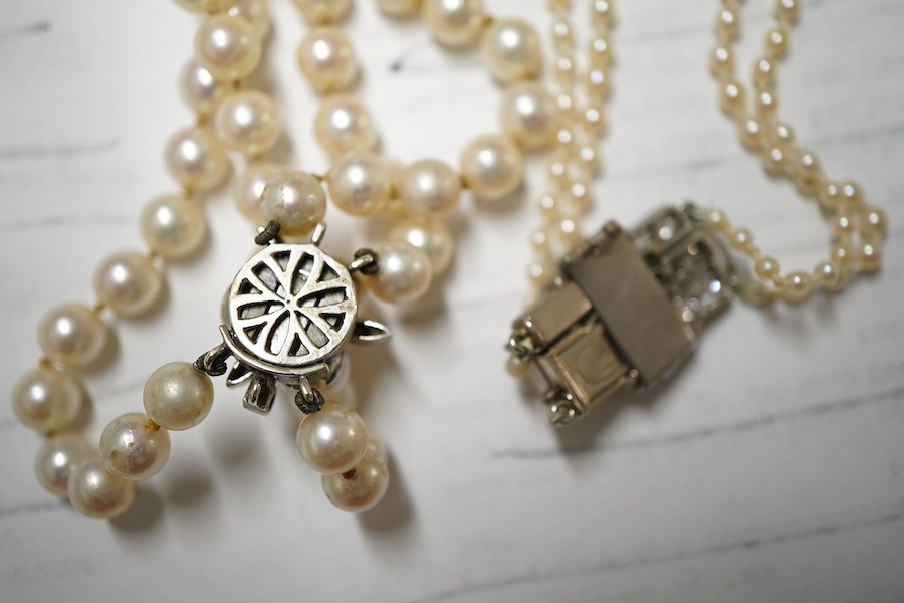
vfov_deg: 29.9
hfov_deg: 43.6
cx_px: 452
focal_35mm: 45
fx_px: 1130
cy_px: 302
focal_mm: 30
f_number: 5
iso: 1000
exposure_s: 1/125
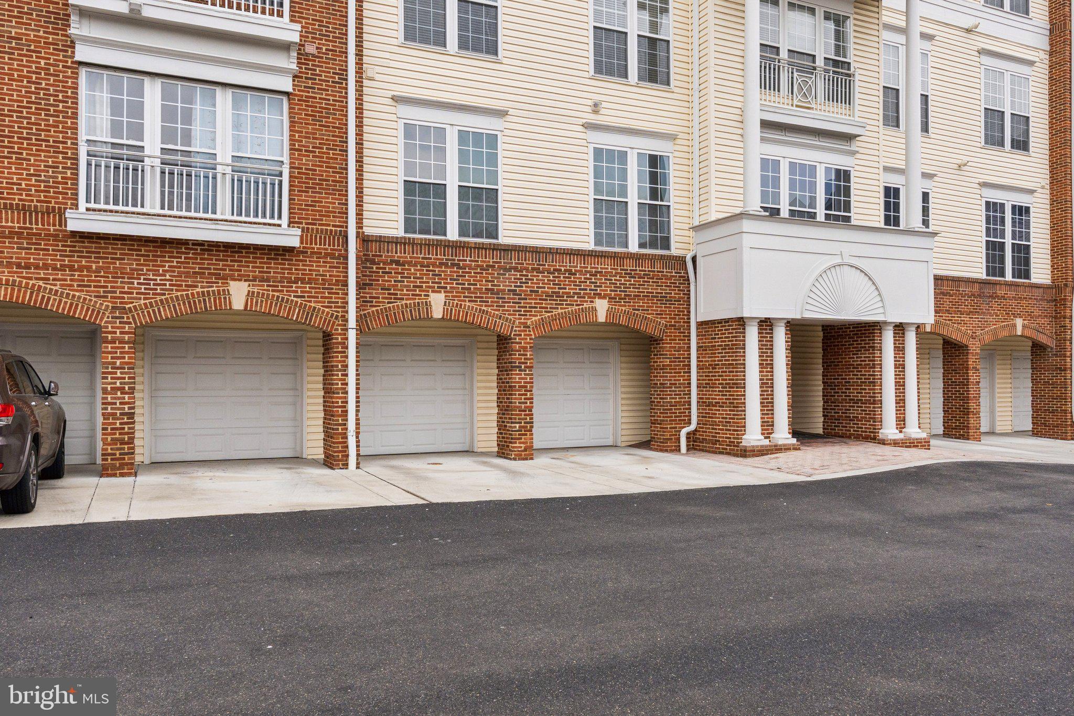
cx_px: 537
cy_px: 358
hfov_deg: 67.4
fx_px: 805
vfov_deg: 47.9
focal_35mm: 27
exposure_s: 1/160
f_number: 9
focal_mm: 18
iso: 400
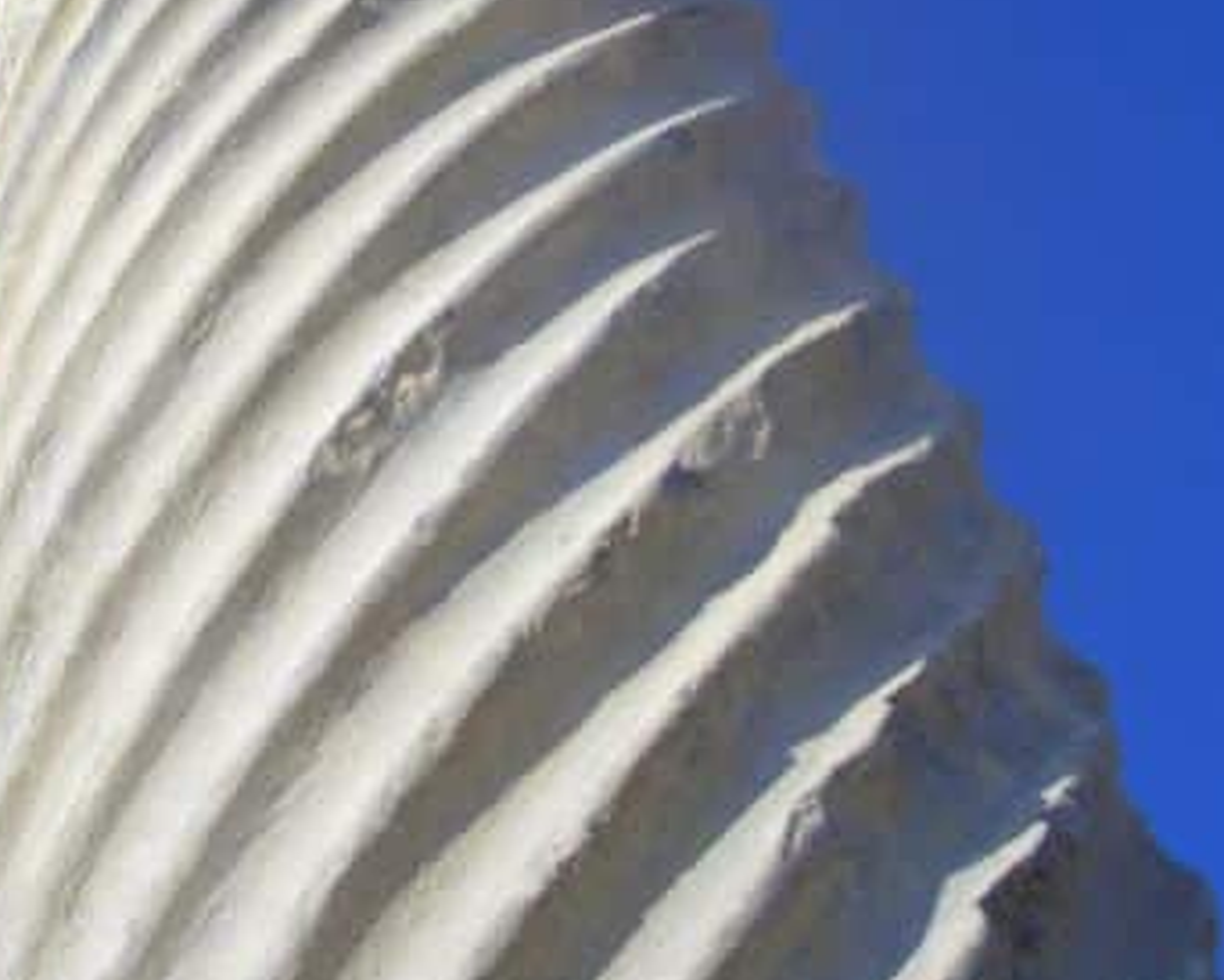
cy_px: -43
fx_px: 2428
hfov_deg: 28.2
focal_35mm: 67
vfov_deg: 21.8
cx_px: 470
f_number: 4.8
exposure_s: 1/500
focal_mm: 8
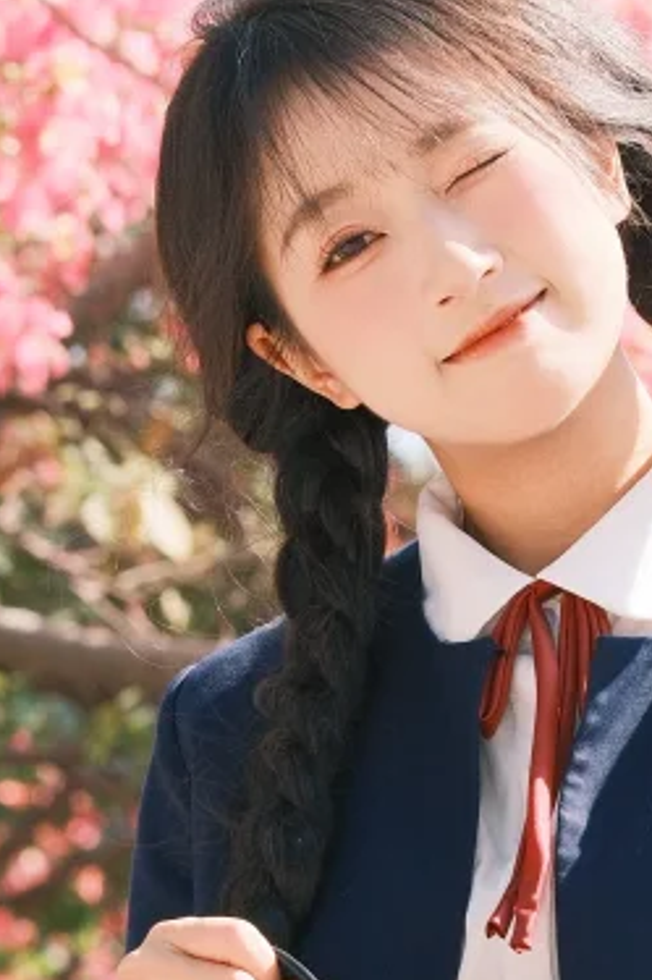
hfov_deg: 3.8
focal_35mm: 364
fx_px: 9897
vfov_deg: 5.6
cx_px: 393
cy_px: 1022
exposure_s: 1/800
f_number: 4.5
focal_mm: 56
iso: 500
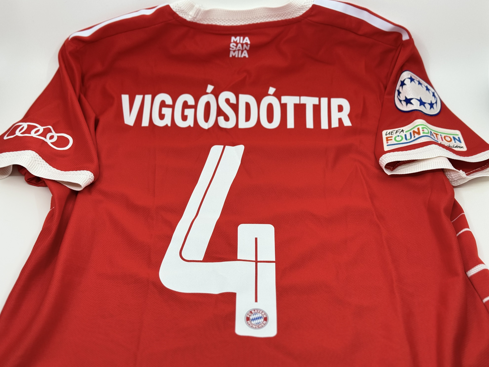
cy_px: 185
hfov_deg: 38.9
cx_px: 241
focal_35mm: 49
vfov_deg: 29.7
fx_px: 692
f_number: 1.78
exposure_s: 1/495
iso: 64
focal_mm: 6.86
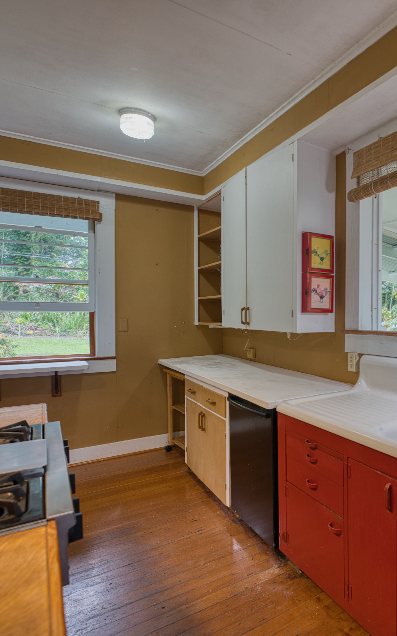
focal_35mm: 22
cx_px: 360
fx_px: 381
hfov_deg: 48.9
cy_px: 322
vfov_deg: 79.6
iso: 50
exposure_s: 1/20
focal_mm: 14
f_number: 4
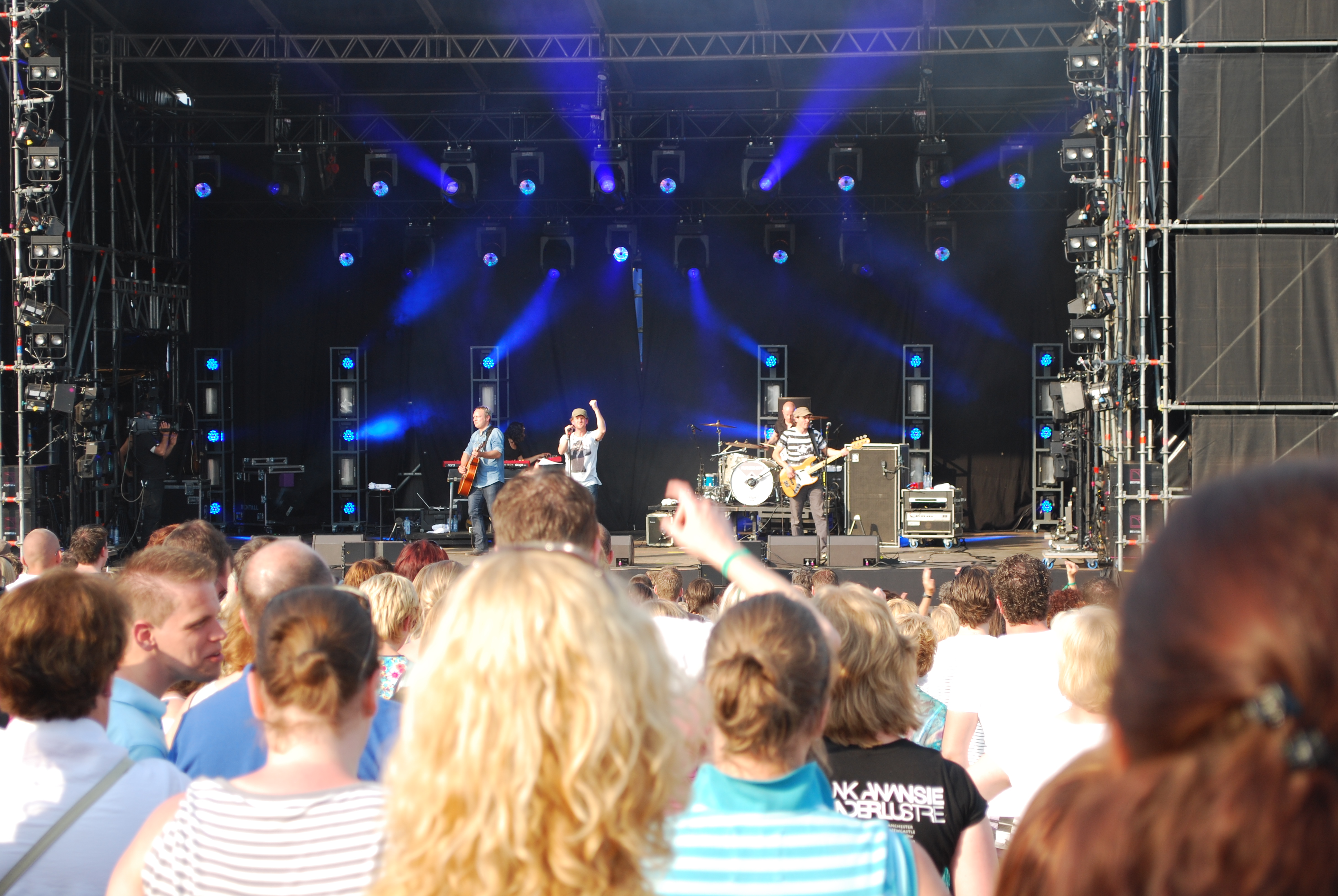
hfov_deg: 24.6
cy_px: 448
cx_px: 669
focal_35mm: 82
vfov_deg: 16.6
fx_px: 3070
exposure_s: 1/125
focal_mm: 55
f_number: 5.6
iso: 140
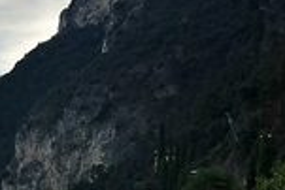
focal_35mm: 111
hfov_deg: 15.3
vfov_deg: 11.6
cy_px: 325
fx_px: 880
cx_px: -264
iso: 400
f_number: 11
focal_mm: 28
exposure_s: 1/100
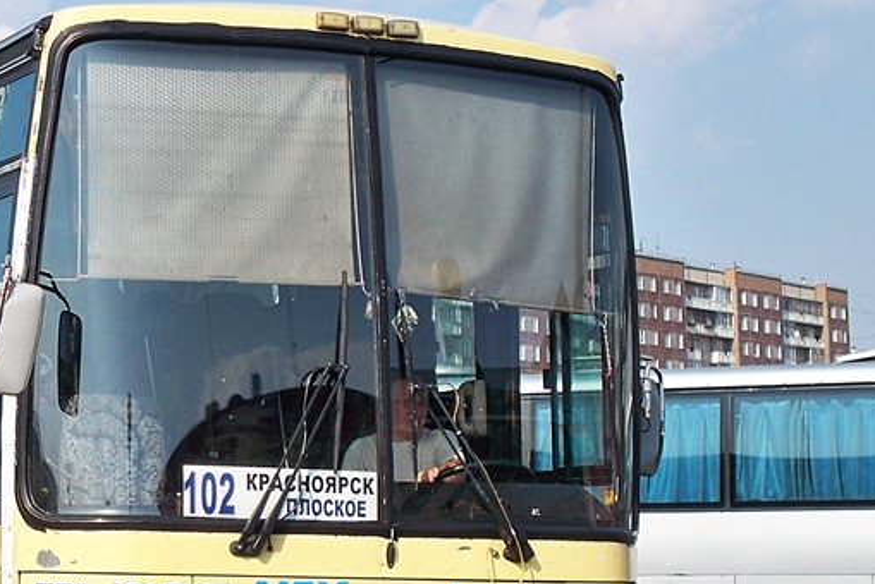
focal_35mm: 92
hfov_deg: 21.7
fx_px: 2237
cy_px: 397
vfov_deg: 14.9
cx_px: 115
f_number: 3.5
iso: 64
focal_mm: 7.8
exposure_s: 1/640
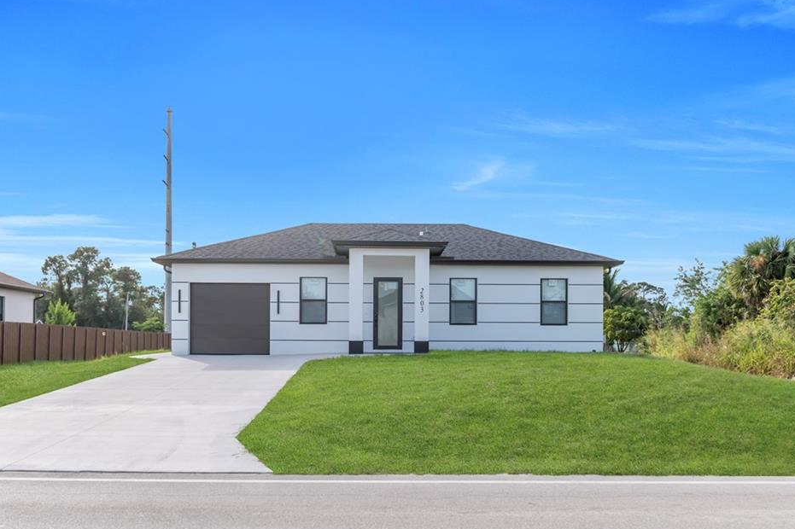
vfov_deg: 39.9
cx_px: 382
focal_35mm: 33
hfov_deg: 57.2
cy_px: 273
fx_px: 728
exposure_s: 1/320
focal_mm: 20
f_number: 8
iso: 100
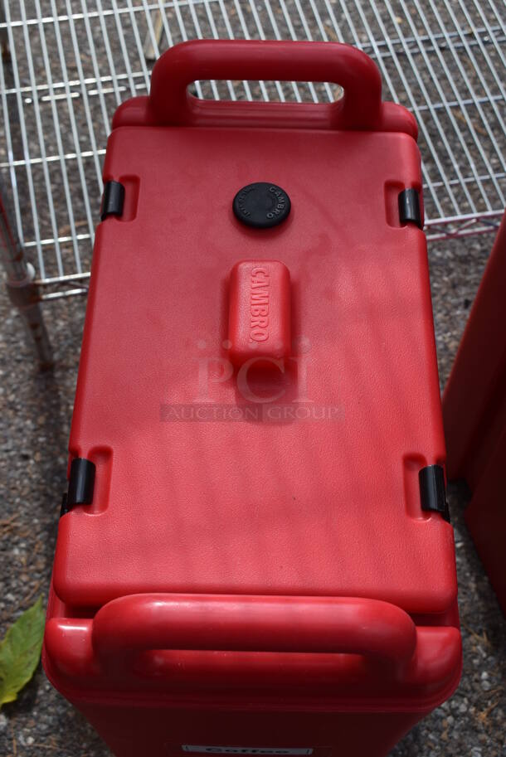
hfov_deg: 29.9
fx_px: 947
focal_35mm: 45
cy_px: 378
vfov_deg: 43.6
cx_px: 253
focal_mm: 30
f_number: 8
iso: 200
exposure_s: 1/400
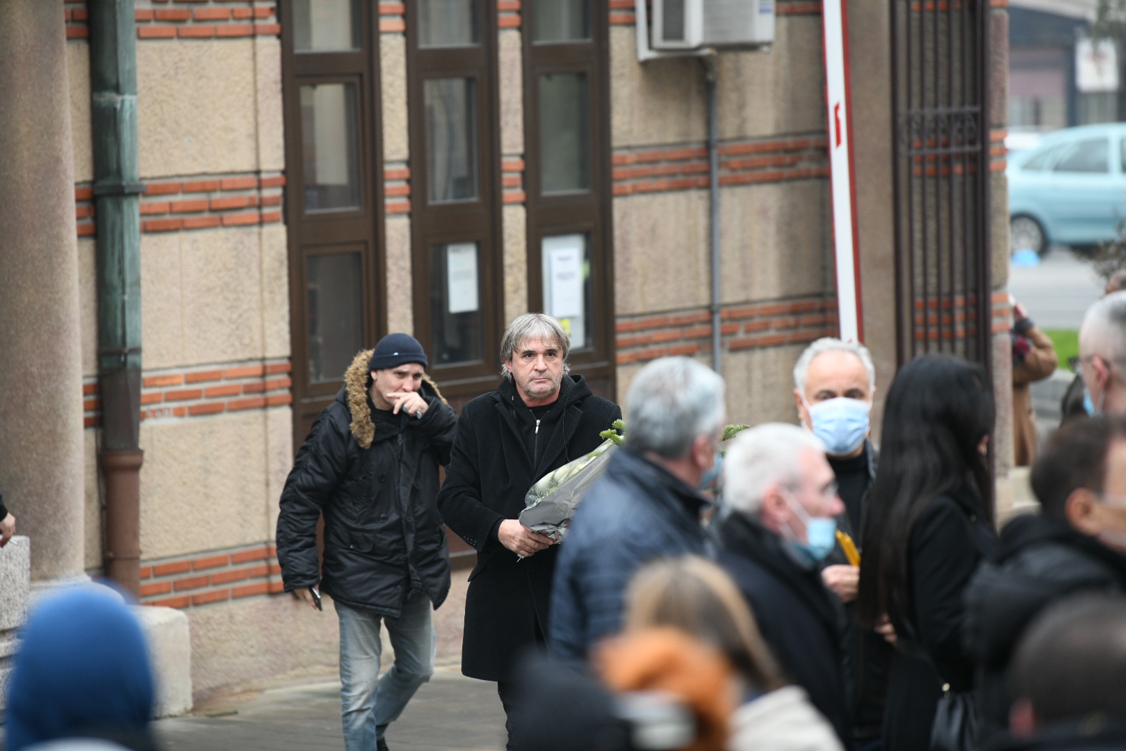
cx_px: 563
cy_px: 376
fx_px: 6255
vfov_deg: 6.9
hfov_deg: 10.3
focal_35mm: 200
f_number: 3.5
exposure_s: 1/500
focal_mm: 200
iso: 1250
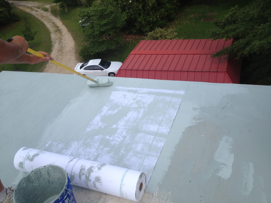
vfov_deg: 40.7
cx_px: 136
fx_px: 274
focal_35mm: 35
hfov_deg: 52.6
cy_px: 102
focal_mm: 4.28
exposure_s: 1/1200
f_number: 2.4
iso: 50
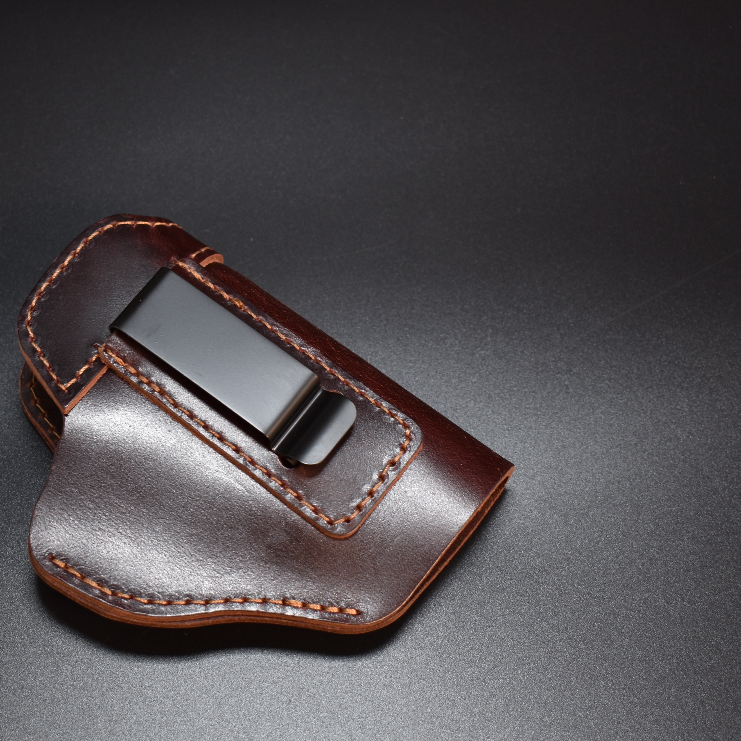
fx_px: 1913
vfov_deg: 21.9
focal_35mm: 79
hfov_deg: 21.8
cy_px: 440
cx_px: 237
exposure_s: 1/13
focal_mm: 34
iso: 100
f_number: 4.5
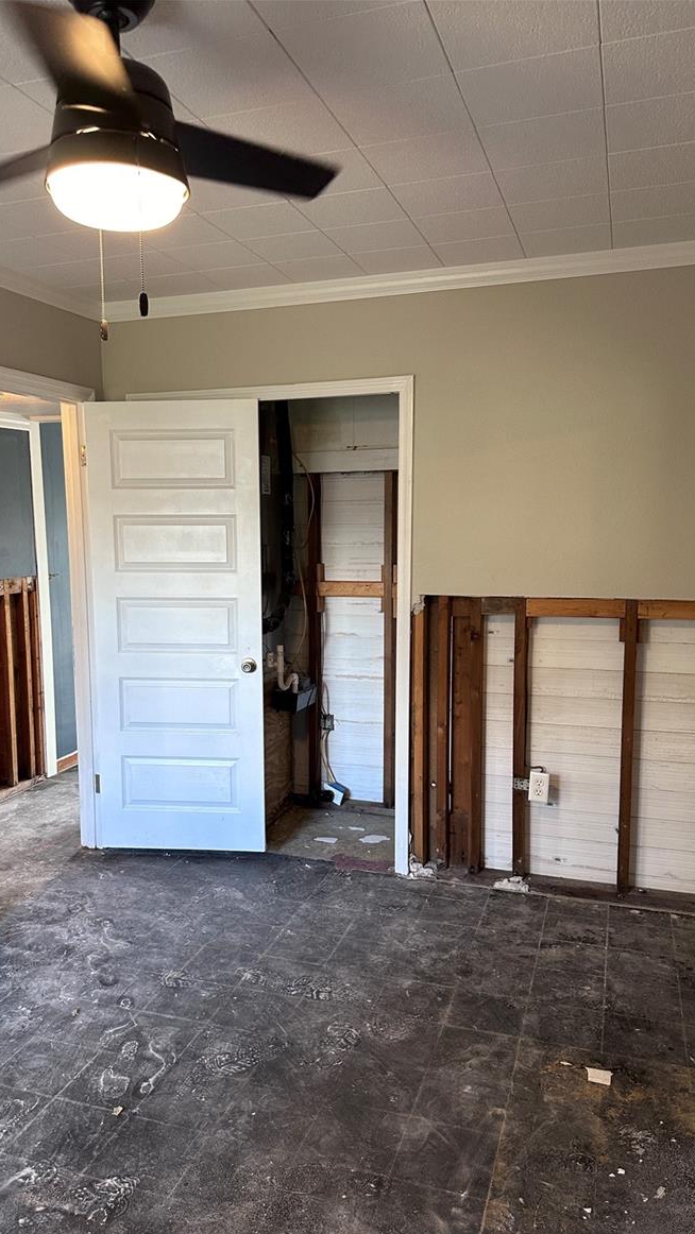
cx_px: 304
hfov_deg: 42.8
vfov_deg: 69.8
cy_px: 636
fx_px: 884
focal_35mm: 27
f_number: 1.78
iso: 200
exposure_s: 1/60
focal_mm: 6.86
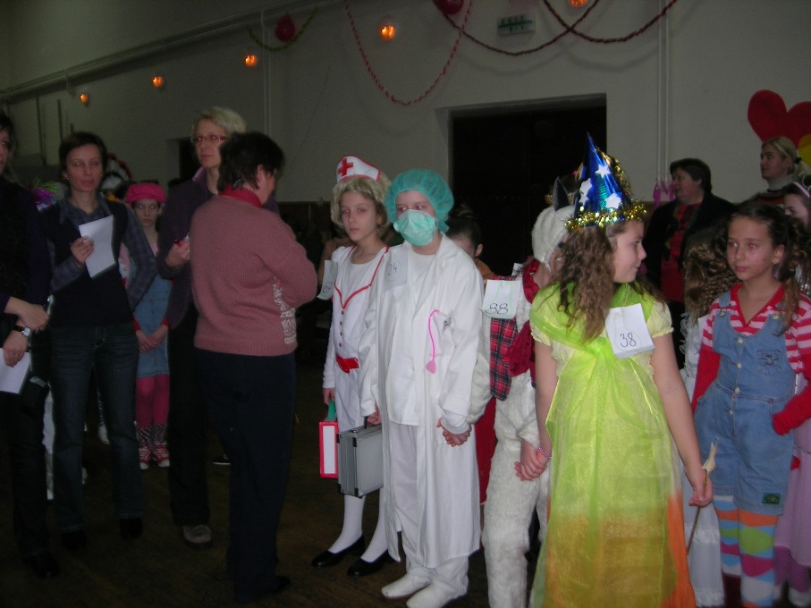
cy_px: 304
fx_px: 890
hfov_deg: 49.0
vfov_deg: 37.7
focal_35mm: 38
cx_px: 406
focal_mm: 7.8
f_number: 2.8
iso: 64
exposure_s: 1/60.1
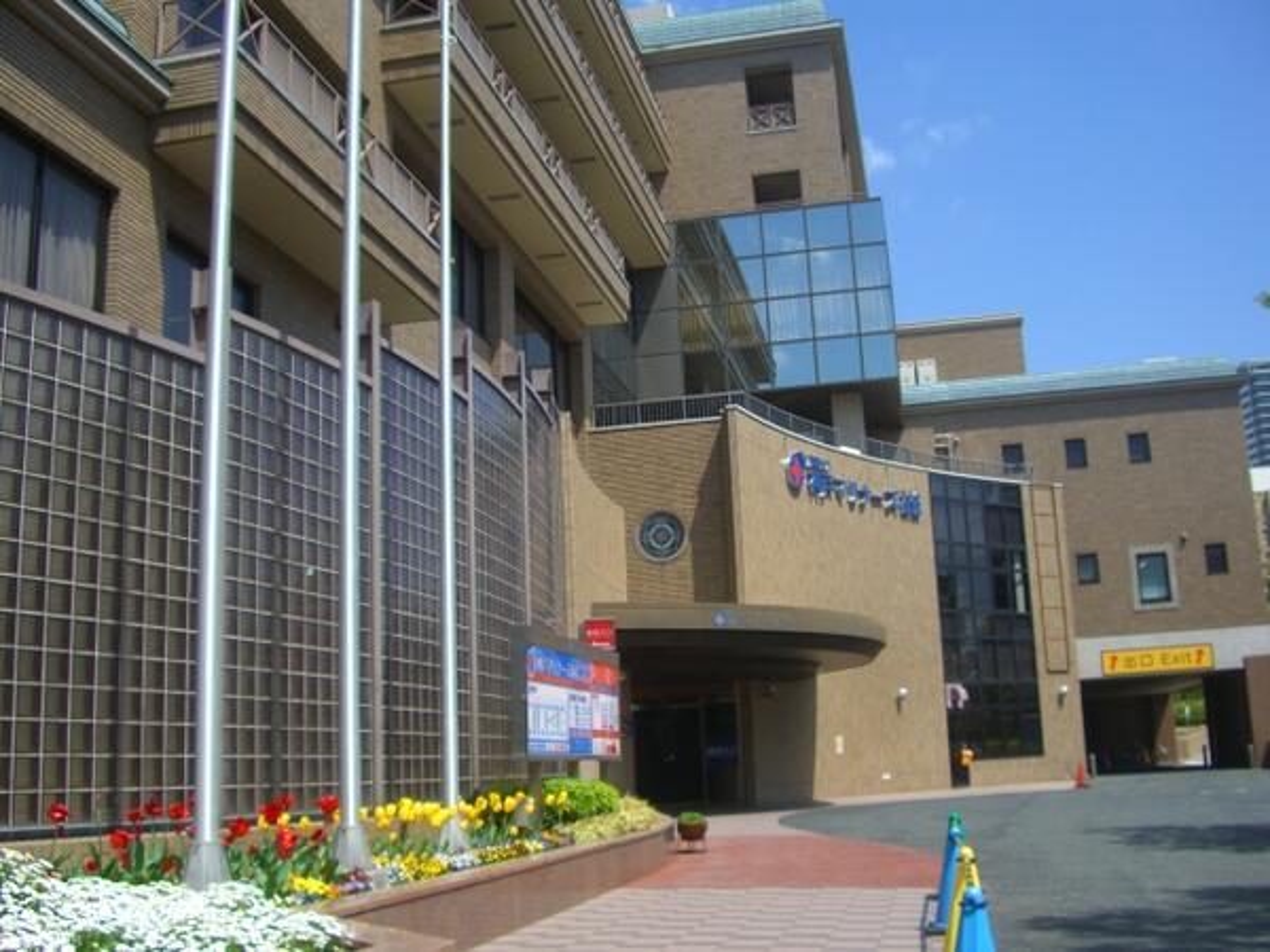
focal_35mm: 38
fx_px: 1394
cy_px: 476
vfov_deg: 37.7
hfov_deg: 49.0
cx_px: 635
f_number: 5.6
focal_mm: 7.9
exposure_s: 1/320
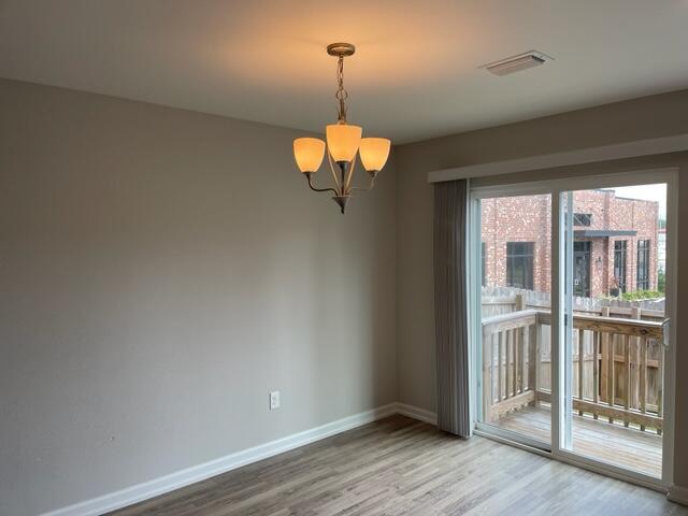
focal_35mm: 26
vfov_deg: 53.1
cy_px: 258
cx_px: 344
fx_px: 517
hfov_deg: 67.3
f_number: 1.6
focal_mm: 5.1
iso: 40
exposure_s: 1/120
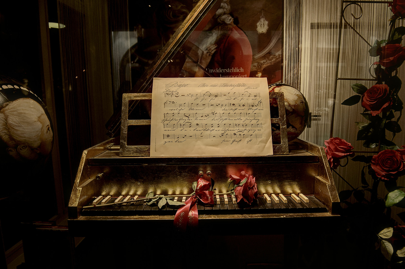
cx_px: 202
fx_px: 292
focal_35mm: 26
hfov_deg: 69.5
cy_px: 134
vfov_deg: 49.4
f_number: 7.1
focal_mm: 26
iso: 500
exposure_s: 1/320
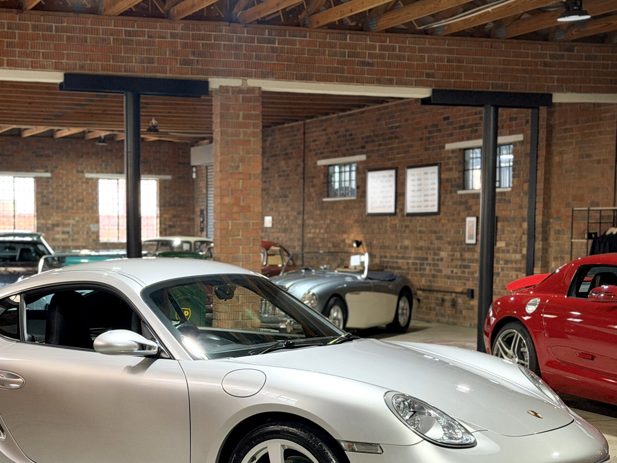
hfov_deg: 27.6
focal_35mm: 70
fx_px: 1248
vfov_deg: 20.9
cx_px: 211
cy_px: 324
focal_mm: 6.76
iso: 250
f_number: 1.78
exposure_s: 1/50
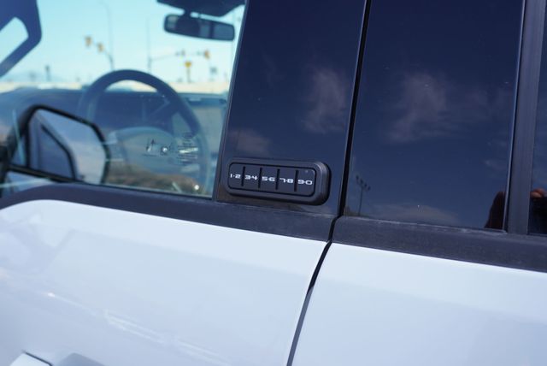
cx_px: 274
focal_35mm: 30
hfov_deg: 61.9
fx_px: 456
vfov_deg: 43.7
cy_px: 183
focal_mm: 20
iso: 100
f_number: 4.5
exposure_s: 1/200
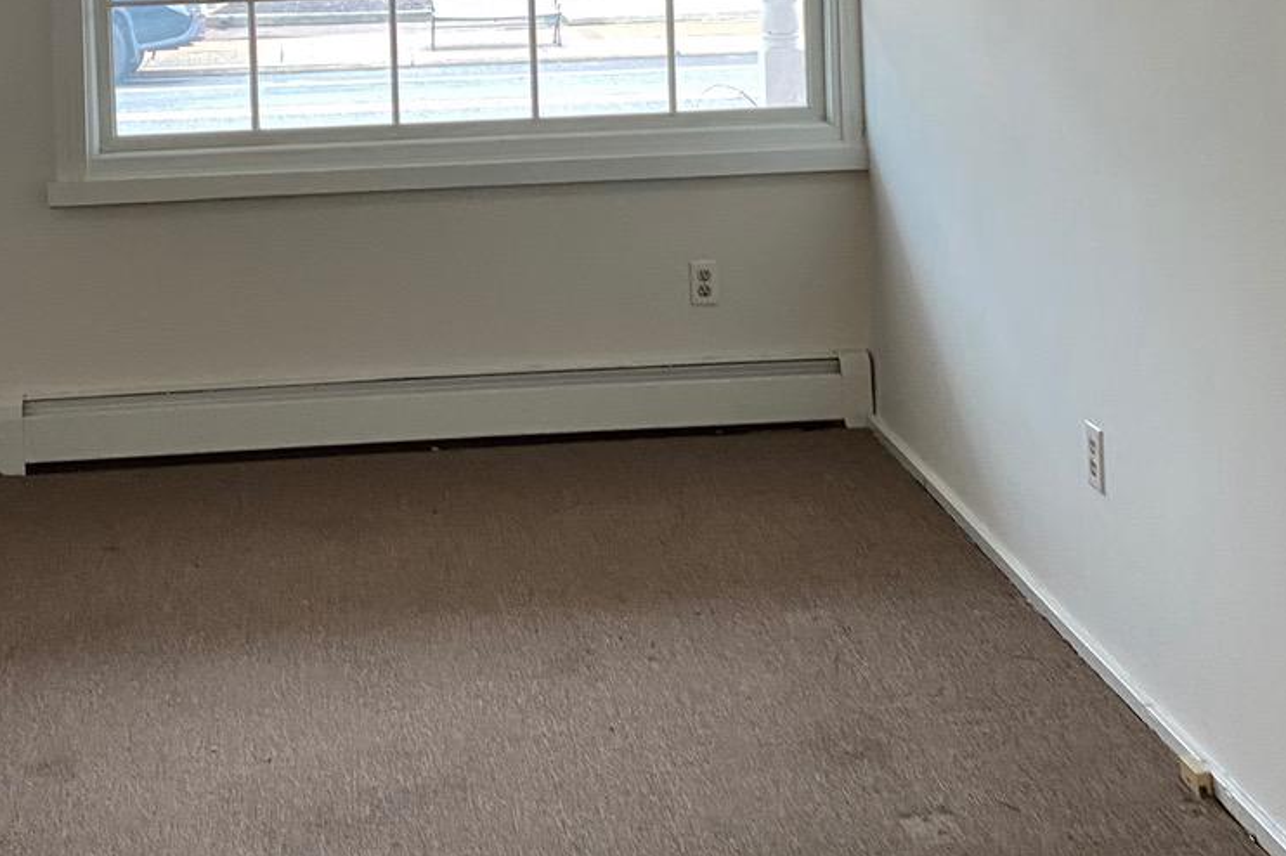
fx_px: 1999
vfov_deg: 23.1
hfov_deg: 35.5
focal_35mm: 56
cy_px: -12
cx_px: 494
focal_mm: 4.25
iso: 200
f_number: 1.8
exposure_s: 1/60
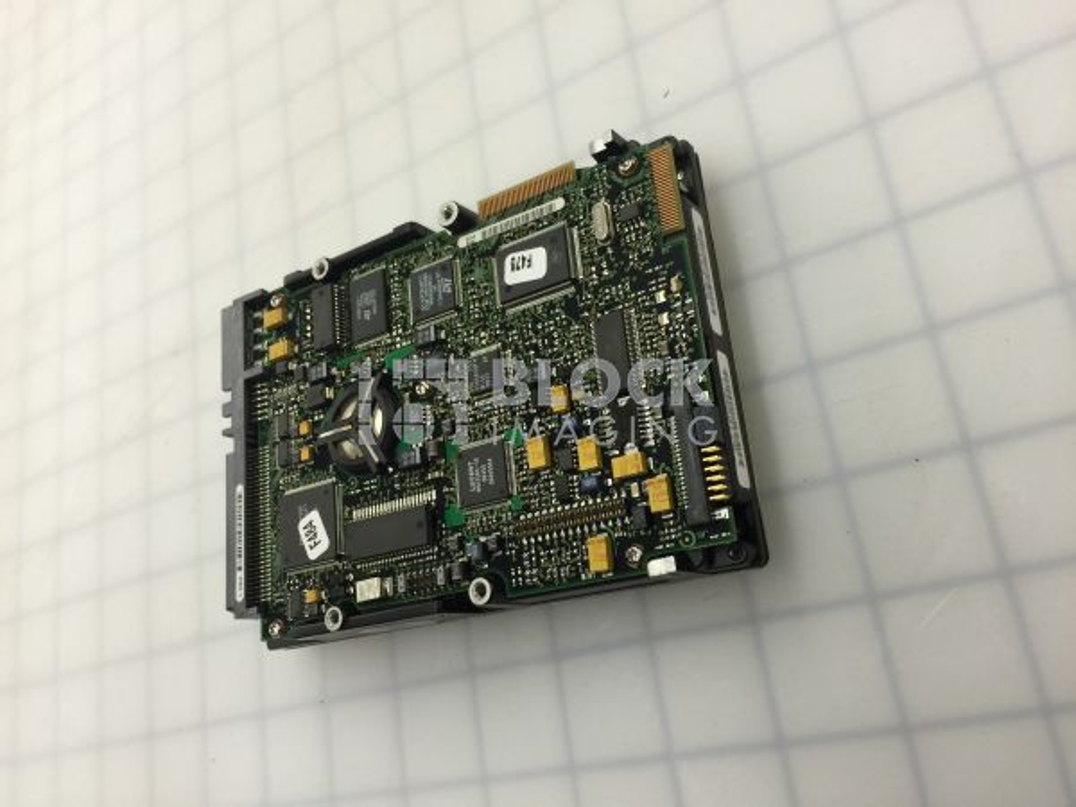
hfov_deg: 61.7
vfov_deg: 48.2
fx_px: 901
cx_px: 538
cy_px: 404
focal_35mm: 29
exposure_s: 1/30
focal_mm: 4.15
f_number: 2.2
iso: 40
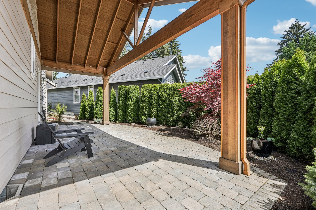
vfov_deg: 73.7
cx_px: 158
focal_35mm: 16
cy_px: 105
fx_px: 140
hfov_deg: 96.7
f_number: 8
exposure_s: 1/400
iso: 400
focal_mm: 16
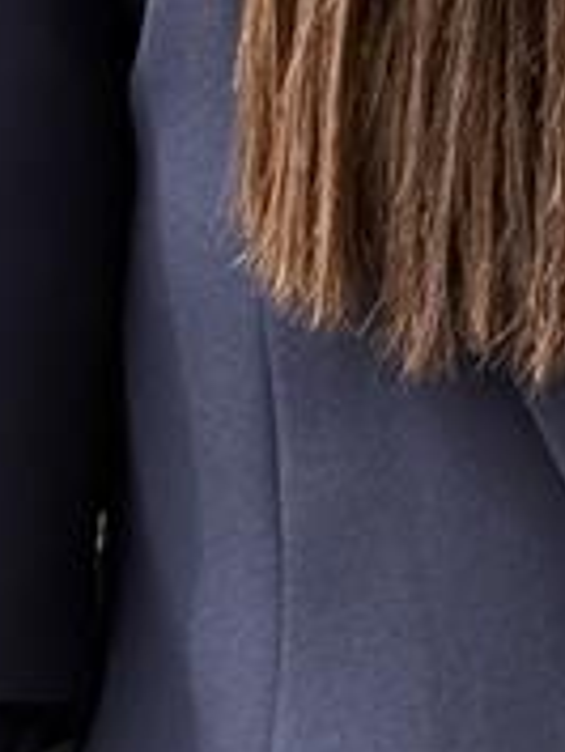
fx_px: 7869
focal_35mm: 362
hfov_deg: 4.1
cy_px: 376
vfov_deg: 5.5
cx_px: 833
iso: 100
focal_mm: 6.76
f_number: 1.78
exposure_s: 1/316
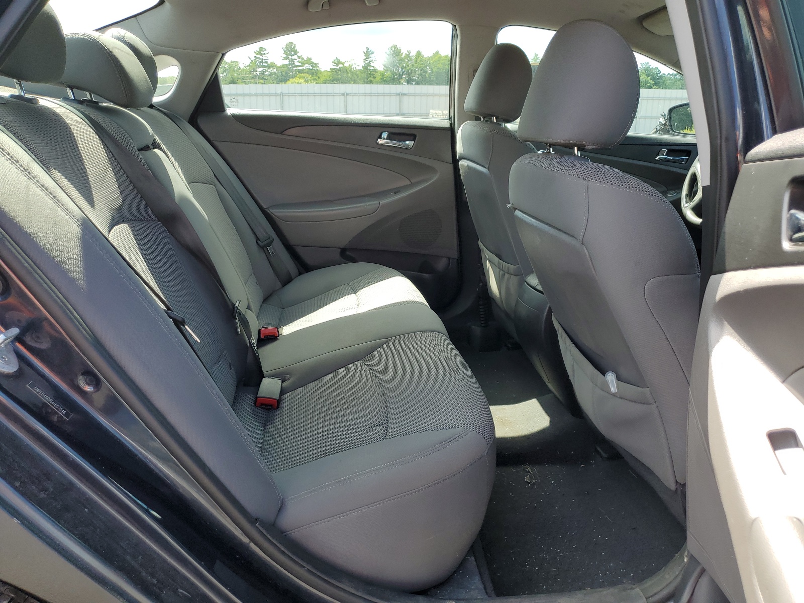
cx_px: 402
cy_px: 302
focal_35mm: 26
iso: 50
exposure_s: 1/526
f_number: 1.5
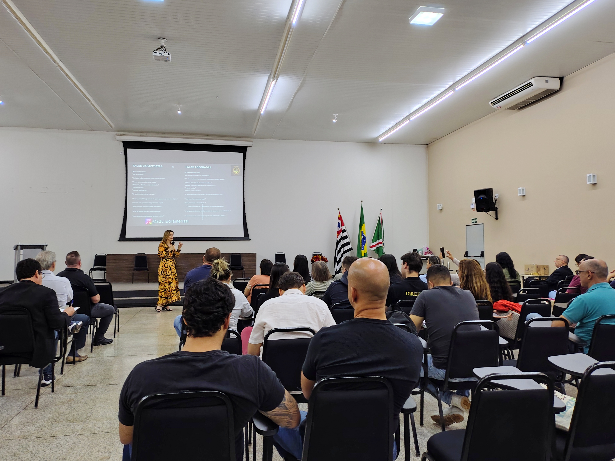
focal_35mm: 25
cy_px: 230
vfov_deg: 54.9
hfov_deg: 69.4
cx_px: 308
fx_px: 444
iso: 656
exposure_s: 1/30
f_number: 1.7
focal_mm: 4.71
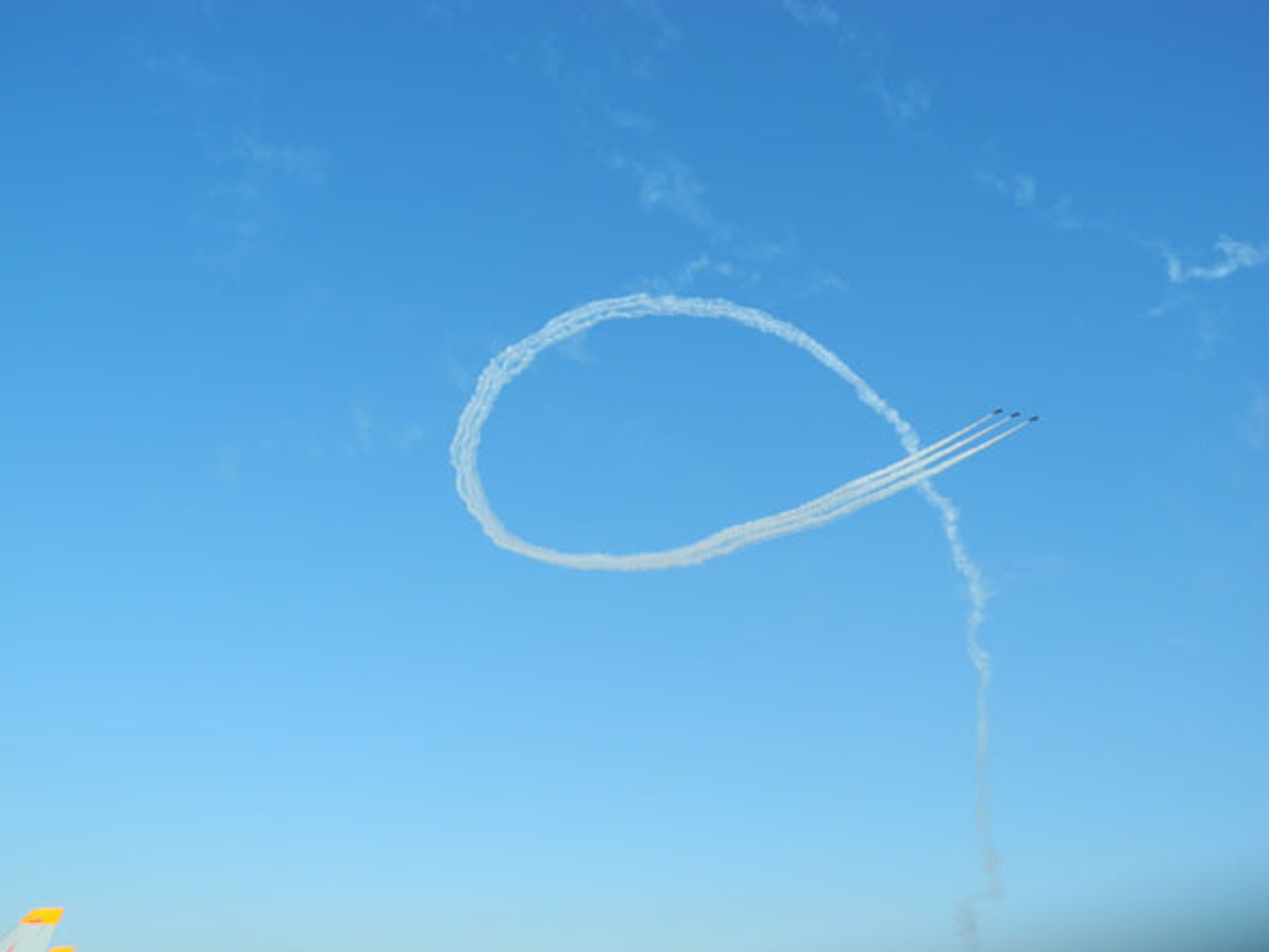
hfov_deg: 42.1
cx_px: 634
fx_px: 1650
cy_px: 476
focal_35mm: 45
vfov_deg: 32.2
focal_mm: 9.7
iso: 100
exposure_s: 1/886
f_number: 4
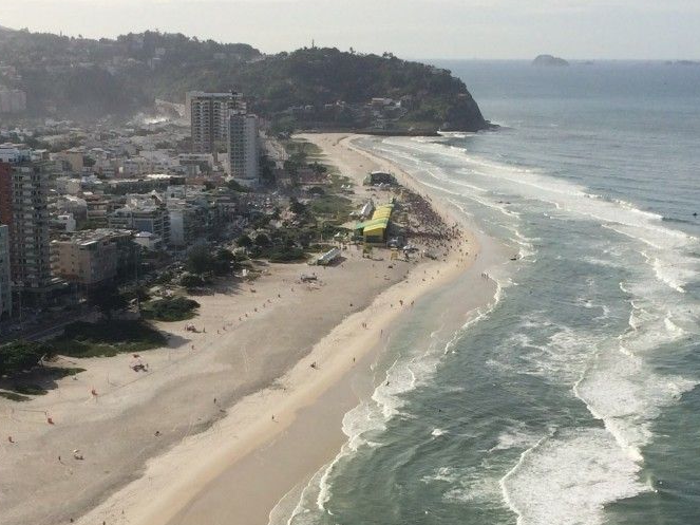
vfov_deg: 20.8
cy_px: 389
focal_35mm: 70
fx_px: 1415
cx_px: 340
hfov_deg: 27.8
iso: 32
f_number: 2.2
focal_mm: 4.15
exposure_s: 1/4566
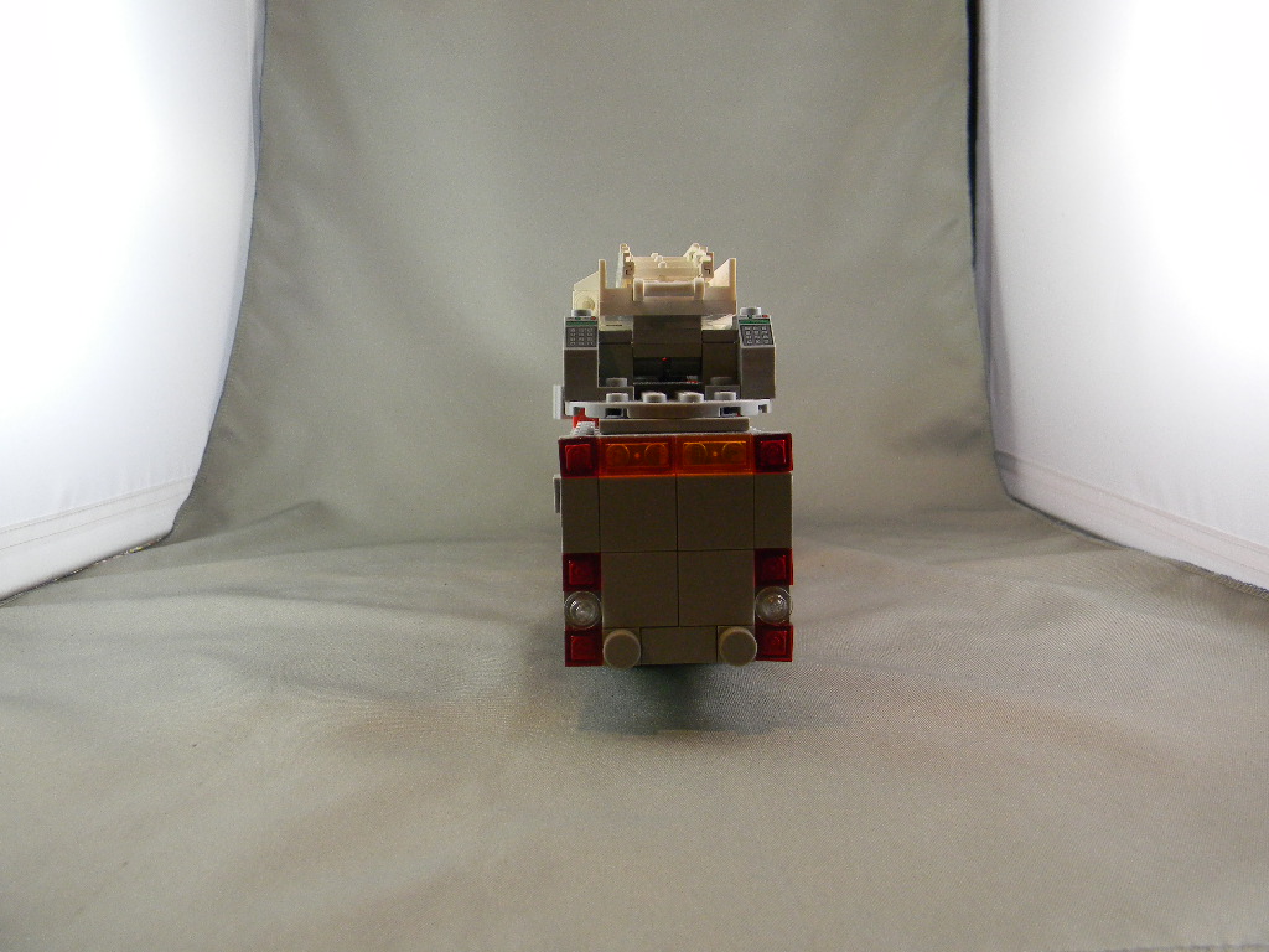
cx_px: 634
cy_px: 476
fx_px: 1026
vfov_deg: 49.7
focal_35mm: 28
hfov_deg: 63.4
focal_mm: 5
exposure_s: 1/30
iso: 258
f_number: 3.5
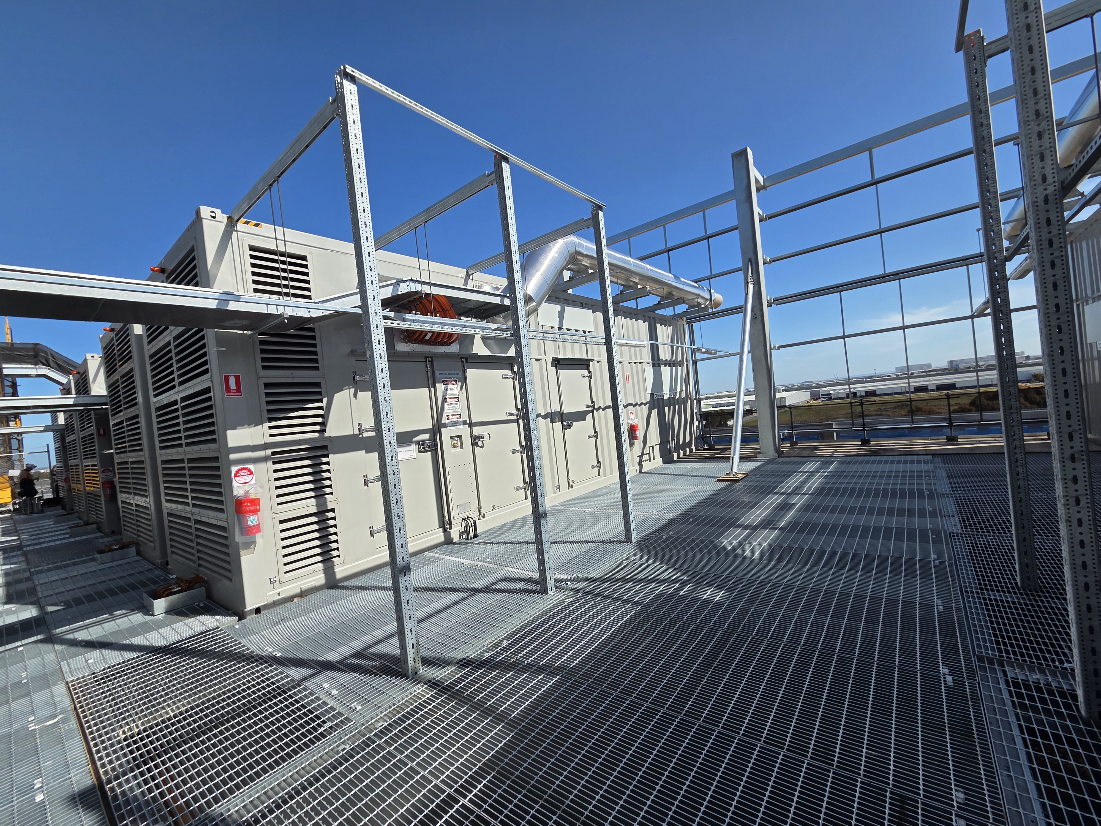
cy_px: 413
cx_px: 550
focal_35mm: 13
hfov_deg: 106.2
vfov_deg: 89.9
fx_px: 413
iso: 50
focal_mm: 2.2
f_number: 2.2
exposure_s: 1/1978
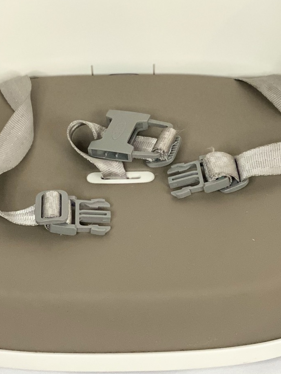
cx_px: 132
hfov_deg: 12.8
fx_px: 1255
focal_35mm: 116
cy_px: 154
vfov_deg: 17.0
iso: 160
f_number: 2
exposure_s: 1/60
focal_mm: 6
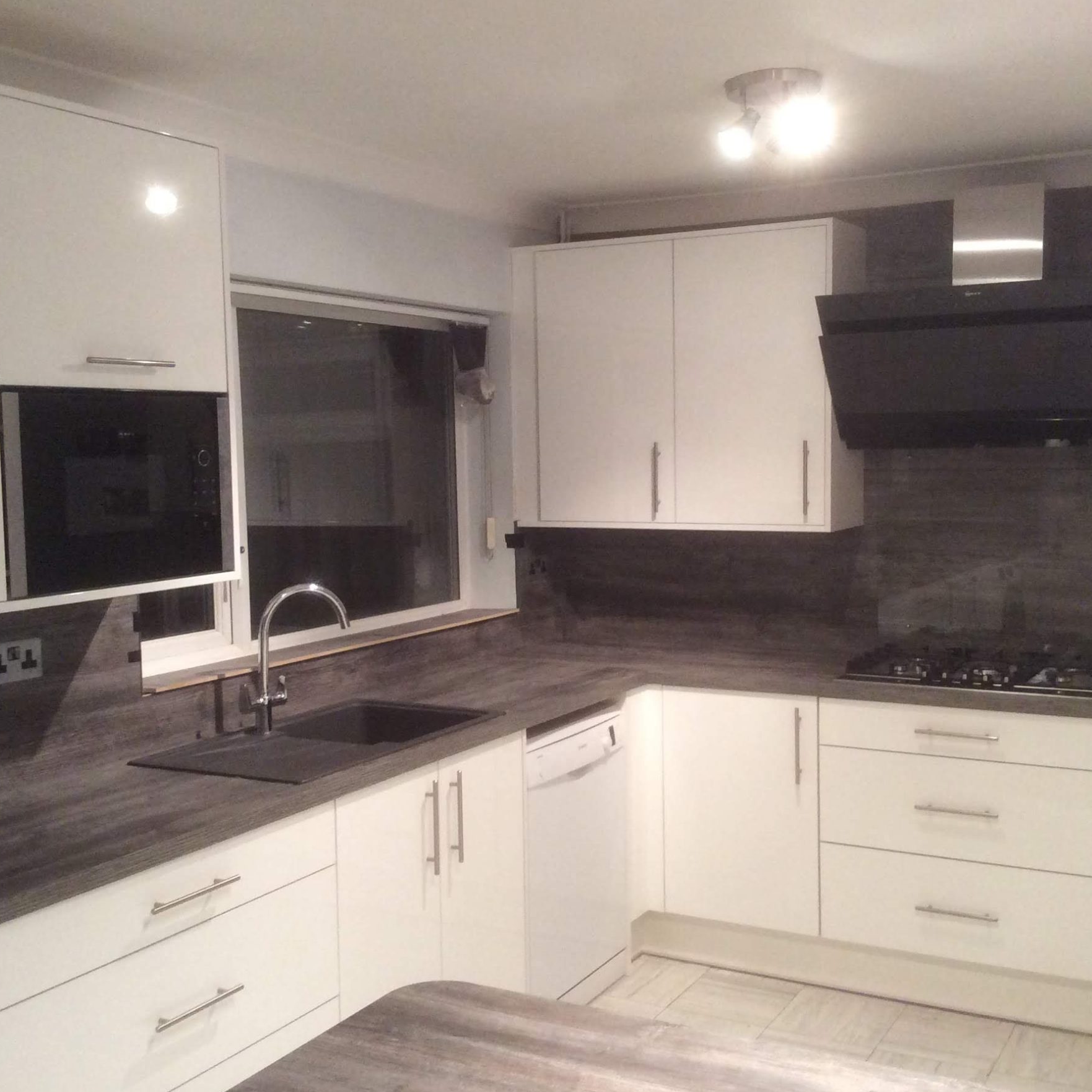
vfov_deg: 40.9
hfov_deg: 40.9
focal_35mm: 41
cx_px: 556
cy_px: 570
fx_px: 1463
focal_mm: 3.3
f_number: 2.4
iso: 160
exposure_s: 1/25
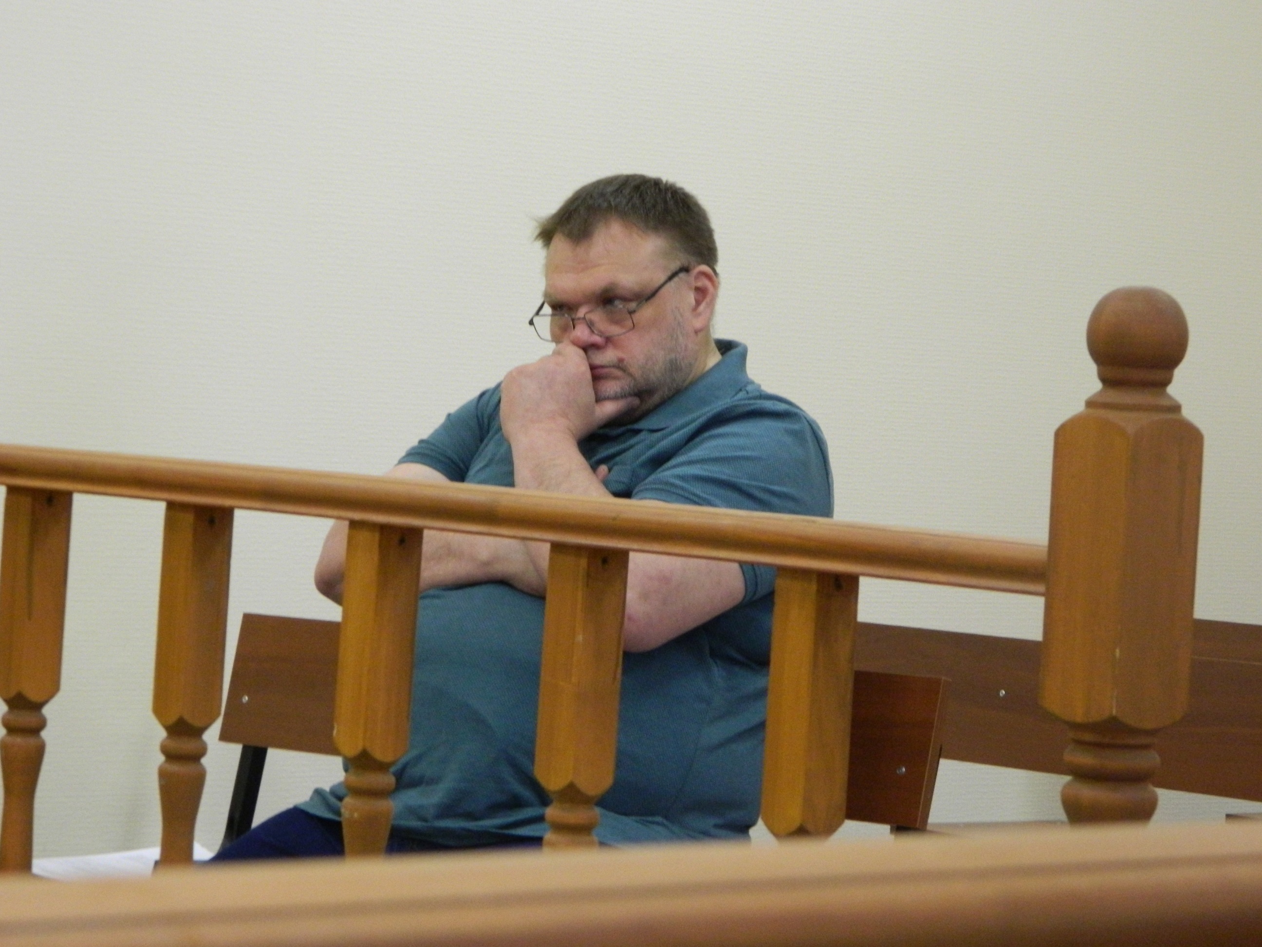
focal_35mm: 129
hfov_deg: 15.3
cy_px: 474
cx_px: 631
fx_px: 4703
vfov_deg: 11.5
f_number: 4.7
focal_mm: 23.2
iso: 400
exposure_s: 1/30
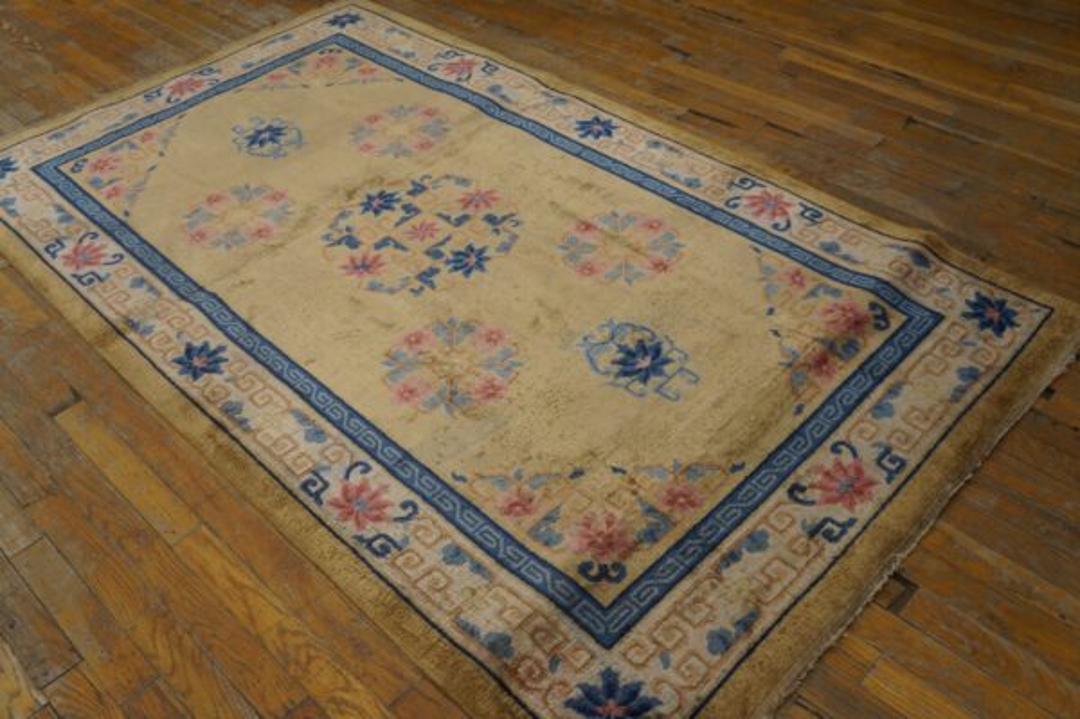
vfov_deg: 43.5
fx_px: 899
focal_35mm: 30
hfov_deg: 62.0
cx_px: 540
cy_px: 360
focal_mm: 20
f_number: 4
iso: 400
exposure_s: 1/60
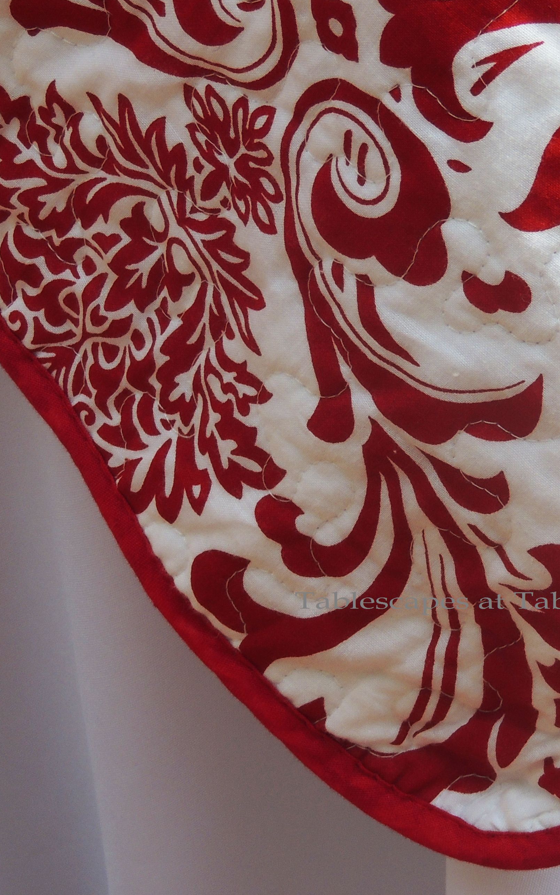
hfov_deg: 5.1
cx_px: 429
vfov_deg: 8.2
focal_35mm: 257
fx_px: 6275
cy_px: 371
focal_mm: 24
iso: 100
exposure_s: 1/320
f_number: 4.3
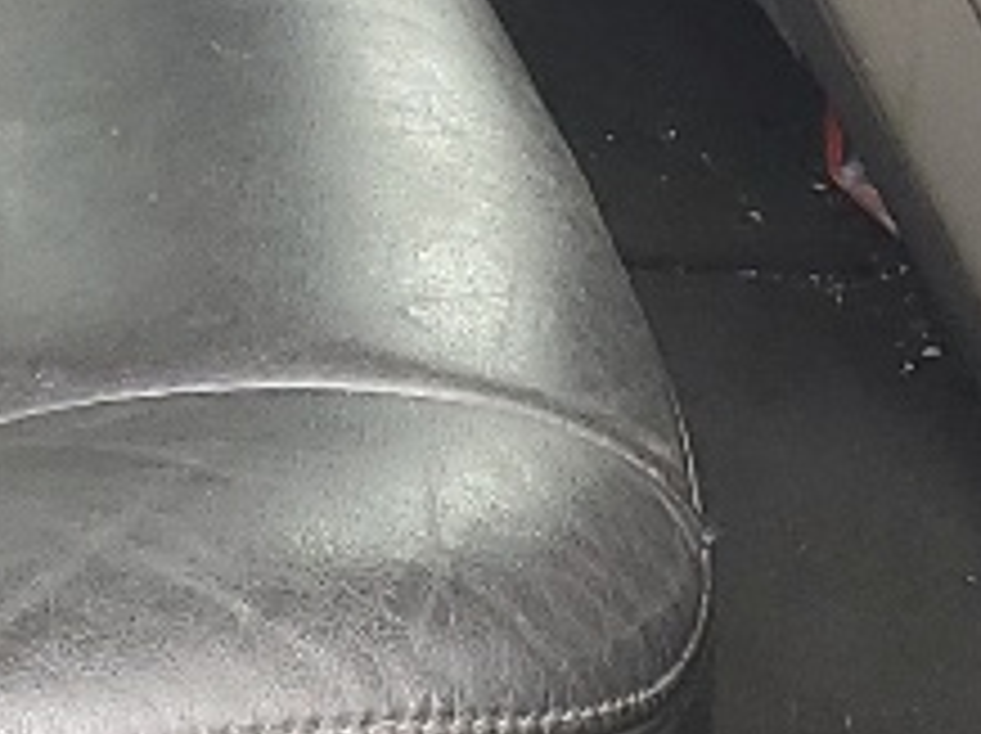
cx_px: -418
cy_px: -1360
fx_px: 5407
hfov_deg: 10.1
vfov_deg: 7.0
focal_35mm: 191
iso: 50
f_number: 1.5
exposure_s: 1/143
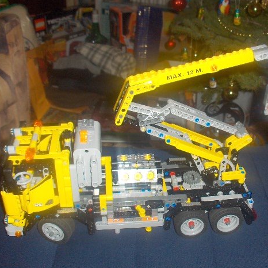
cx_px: 158
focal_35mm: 34
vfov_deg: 48.5
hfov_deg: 48.2
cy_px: 133
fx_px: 298
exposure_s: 1/60
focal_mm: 5.8
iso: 50
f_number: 2.8
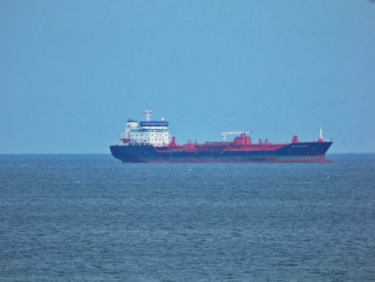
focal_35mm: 1200
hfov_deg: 1.7
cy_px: 141
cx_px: 188
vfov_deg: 1.2
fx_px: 13000
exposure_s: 1/400
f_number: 5.9
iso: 100
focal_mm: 215
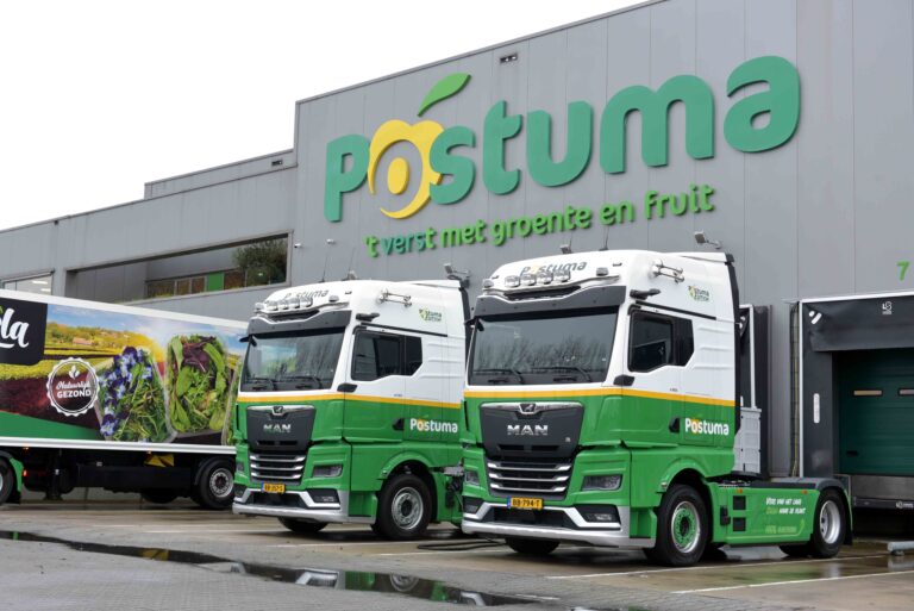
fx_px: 1219
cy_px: 306
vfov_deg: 28.1
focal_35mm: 48
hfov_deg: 41.1
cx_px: 457
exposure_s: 1/100
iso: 640
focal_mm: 48
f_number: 5
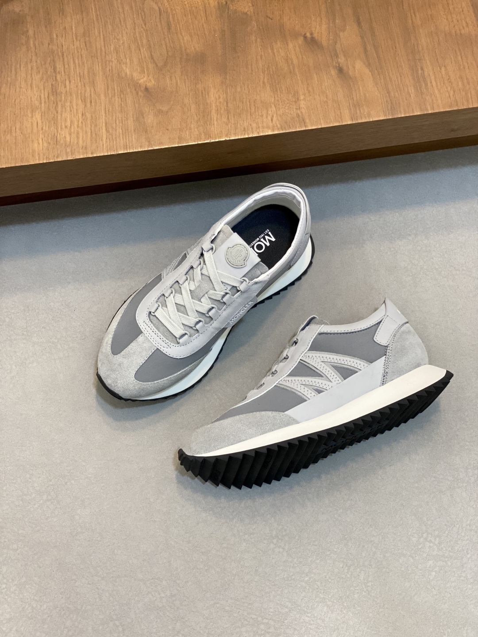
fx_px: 957
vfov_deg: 36.8
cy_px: 318
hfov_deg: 28.0
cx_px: 239
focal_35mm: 52
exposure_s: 1/100
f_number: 2
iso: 160
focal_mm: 6
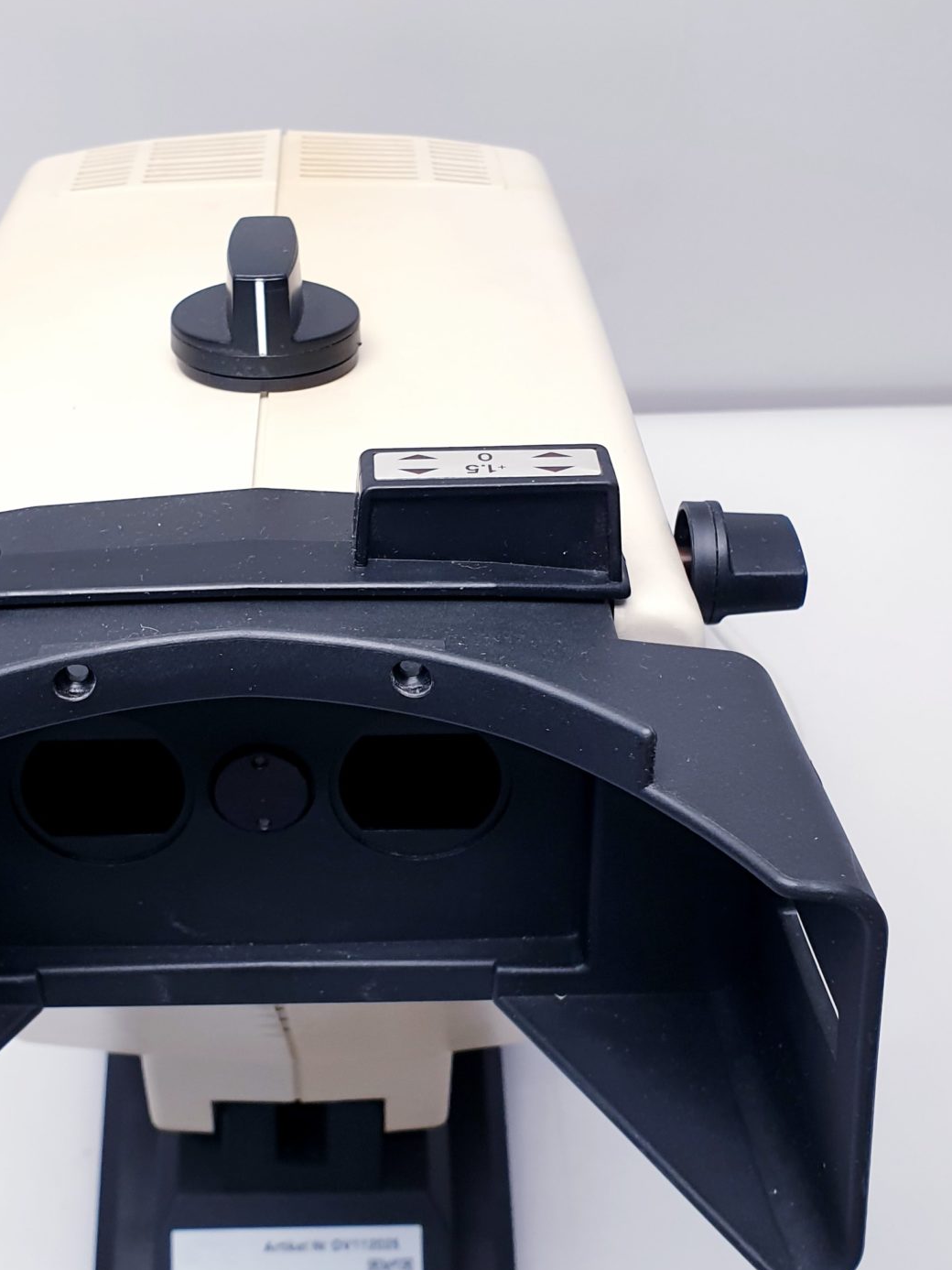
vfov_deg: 39.6
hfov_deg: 30.0
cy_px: 668
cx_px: 319
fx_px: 1760
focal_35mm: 48
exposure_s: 1/100
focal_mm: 4.3
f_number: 2.4
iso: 80
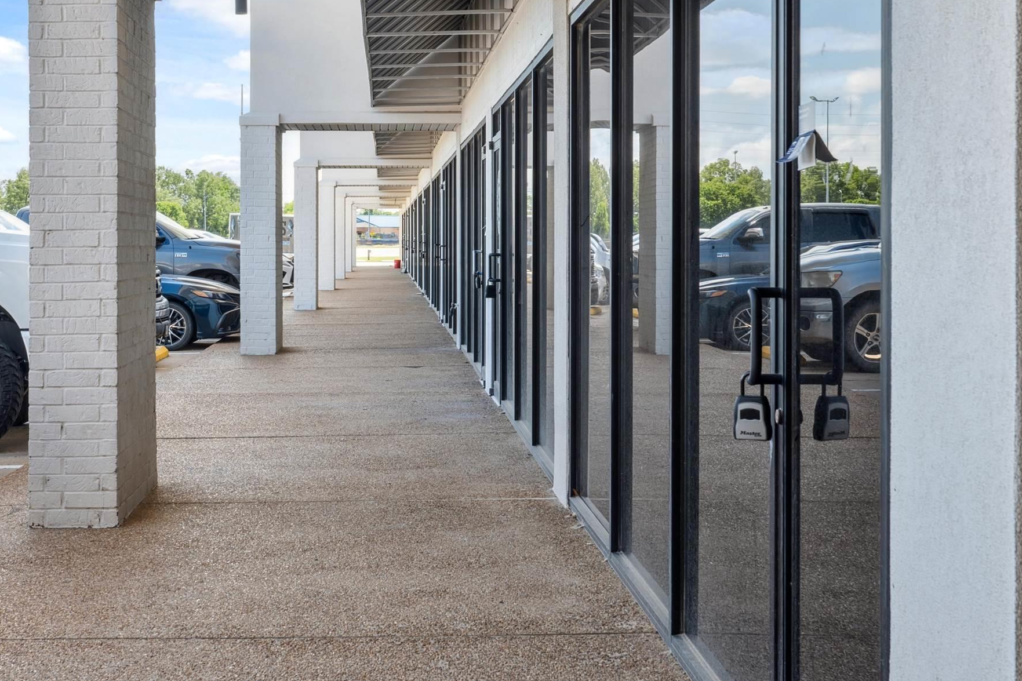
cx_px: 388
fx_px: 1731
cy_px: 225
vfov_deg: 22.2
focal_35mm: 61
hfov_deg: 32.7
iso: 100
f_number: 9
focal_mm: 35
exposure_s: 1/30
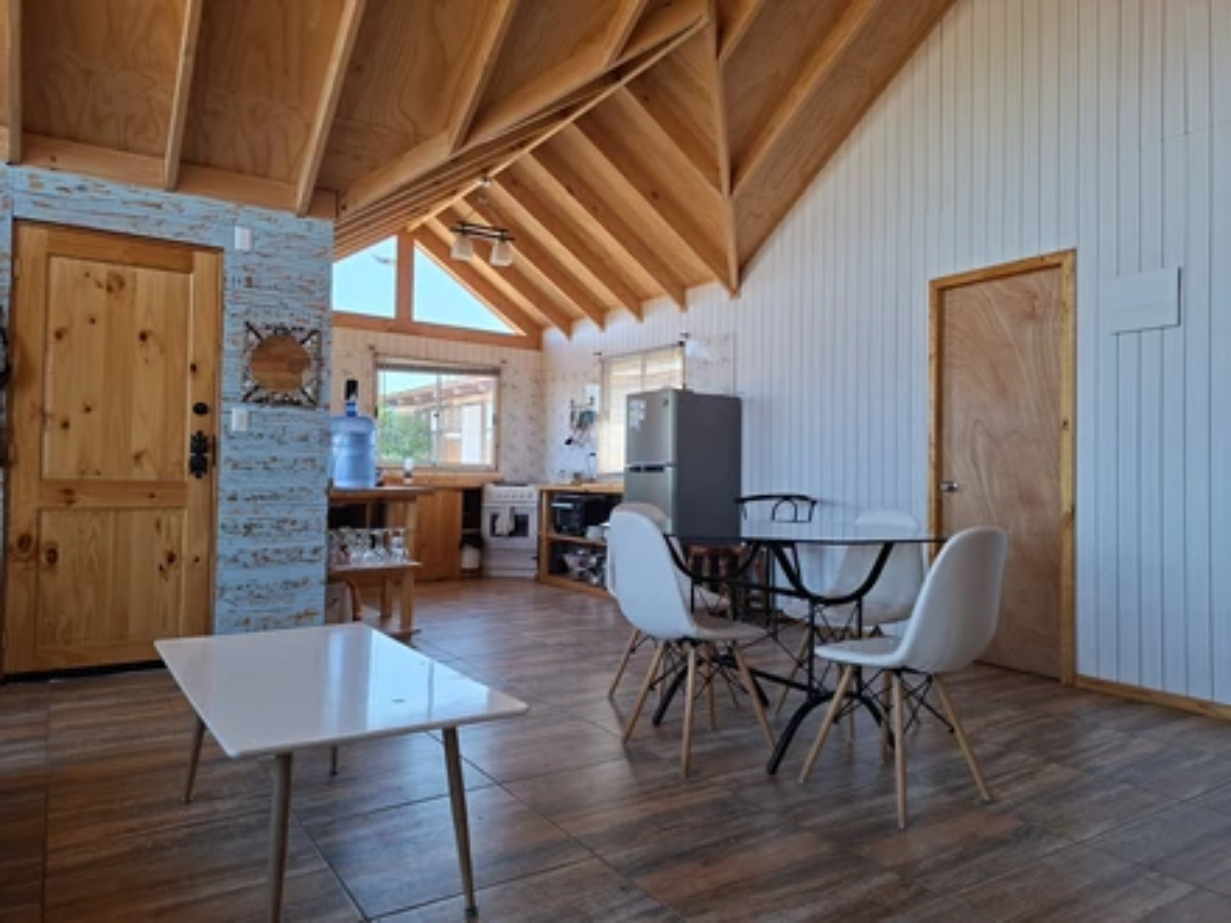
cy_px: 462
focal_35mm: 23
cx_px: 616
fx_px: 818
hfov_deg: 73.9
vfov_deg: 58.9
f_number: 1.8
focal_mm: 5.54
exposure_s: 1/123
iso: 50
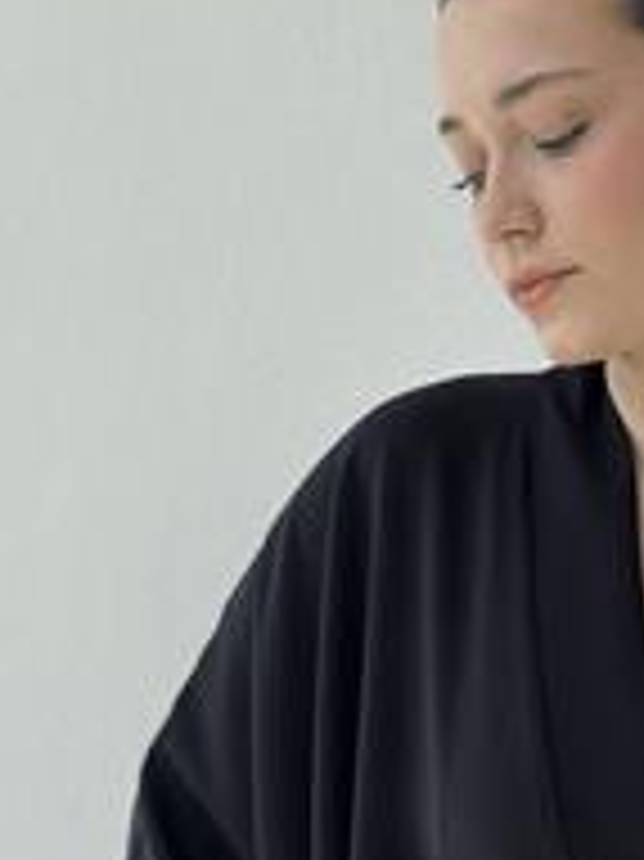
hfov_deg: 10.9
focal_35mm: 134
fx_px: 3328
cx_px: 752
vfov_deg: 14.6
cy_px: 723
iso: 64
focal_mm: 6.76
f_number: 1.78
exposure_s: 1/535
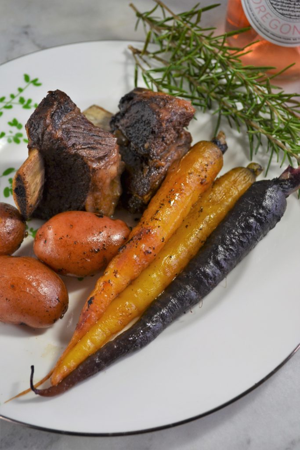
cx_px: 150
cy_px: 225
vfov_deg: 36.9
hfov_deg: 25.1
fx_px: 675
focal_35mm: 54
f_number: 5
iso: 400
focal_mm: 36
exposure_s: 1/30
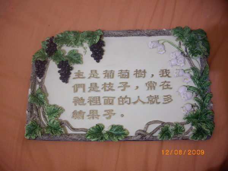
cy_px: 86
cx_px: 114
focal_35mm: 38
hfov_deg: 49.0
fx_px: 250
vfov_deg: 37.7
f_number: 2.8
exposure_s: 1/13
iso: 400
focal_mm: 7.9
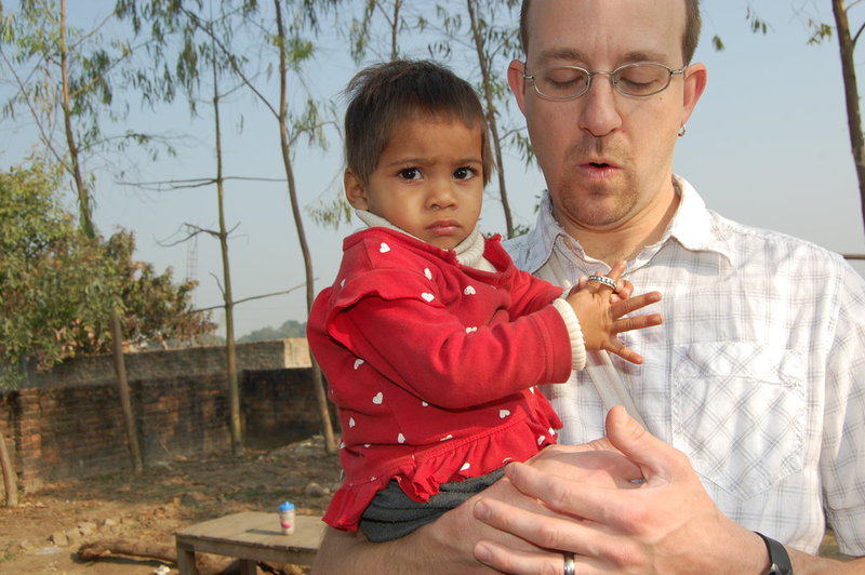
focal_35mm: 36
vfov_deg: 36.8
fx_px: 864
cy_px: 288
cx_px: 432
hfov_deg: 53.2
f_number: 8
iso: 200
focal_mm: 24
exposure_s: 1/250
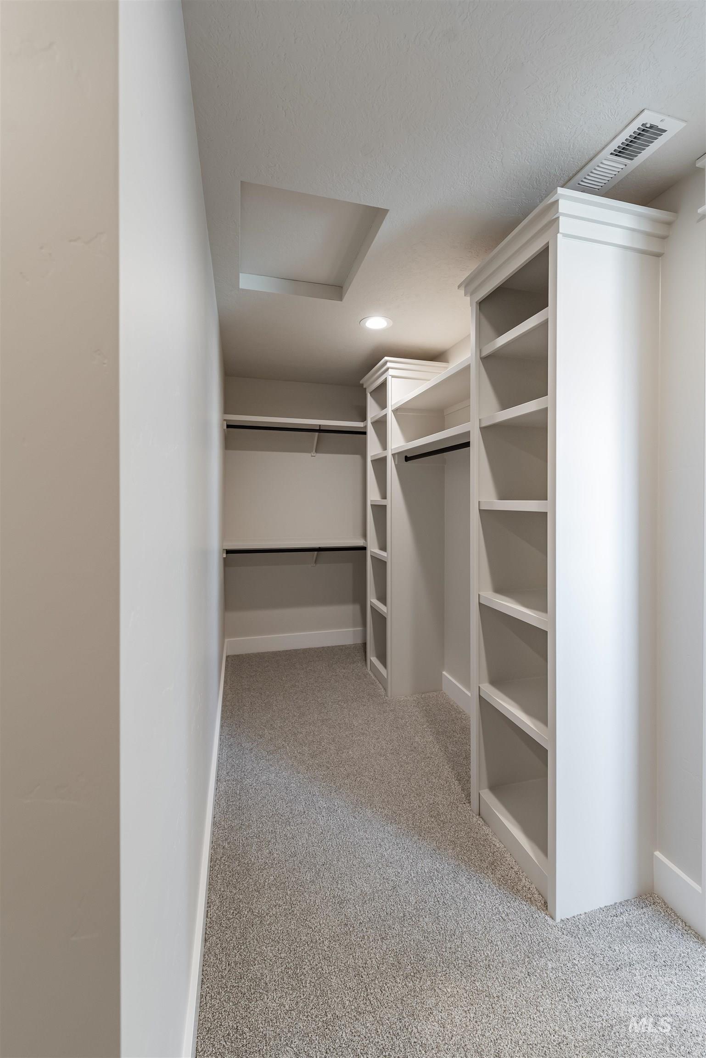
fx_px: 411
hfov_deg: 81.3
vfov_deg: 104.2
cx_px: 353
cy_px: 529
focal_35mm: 14
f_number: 4.5
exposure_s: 1/25
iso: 800
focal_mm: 14
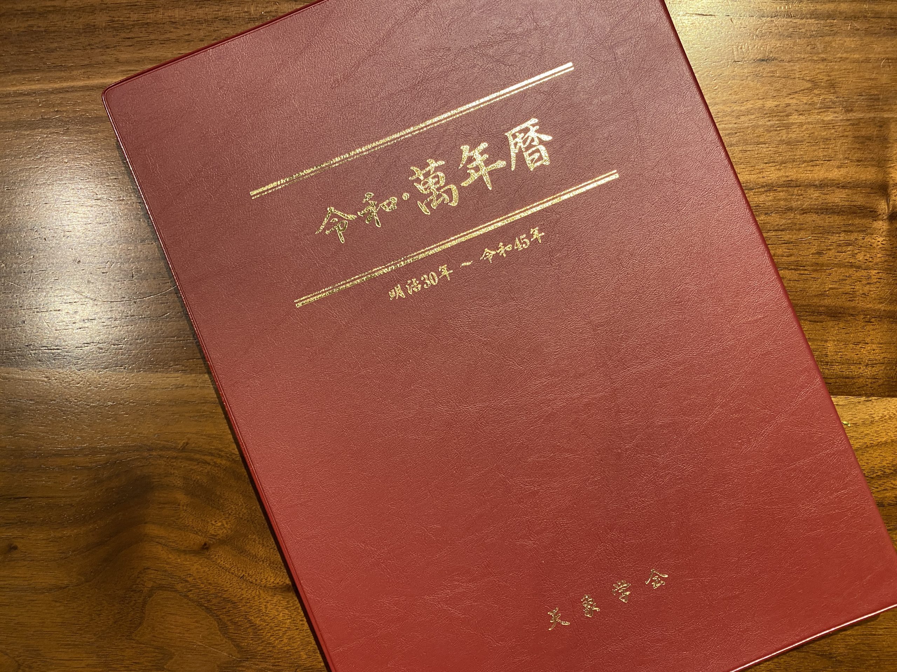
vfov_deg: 53.1
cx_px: 448
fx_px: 674
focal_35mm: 26
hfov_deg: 67.3
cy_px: 336
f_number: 1.8
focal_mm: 4.25
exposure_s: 1/60
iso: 160
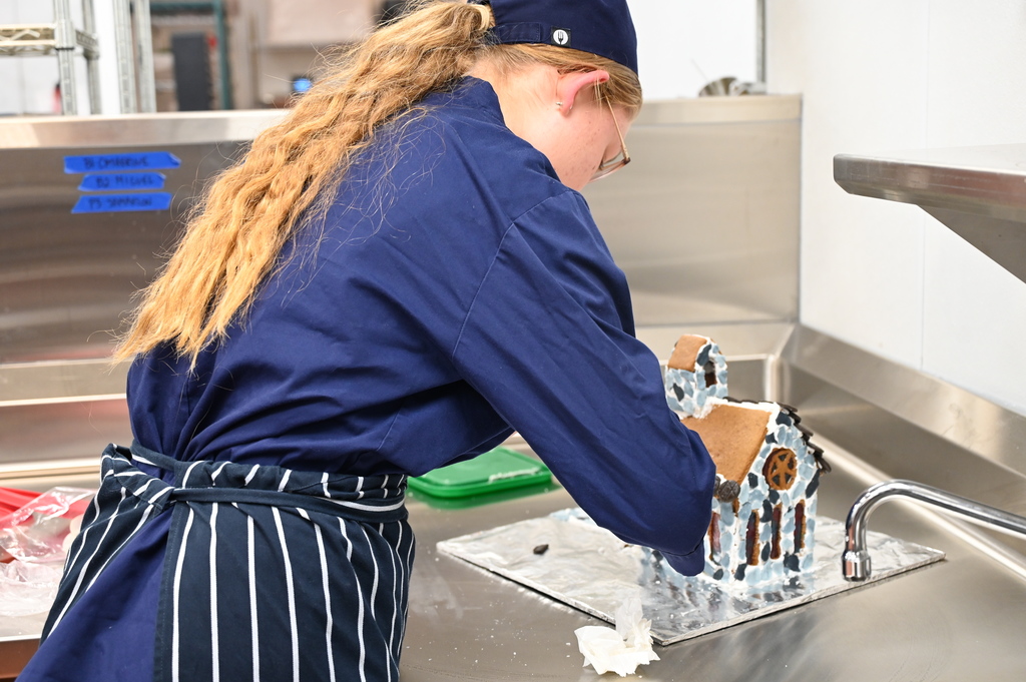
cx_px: 513
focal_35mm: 49
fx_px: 1395
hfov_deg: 40.4
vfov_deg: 27.5
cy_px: 341
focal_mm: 49
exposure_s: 1/125
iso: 1600
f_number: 4
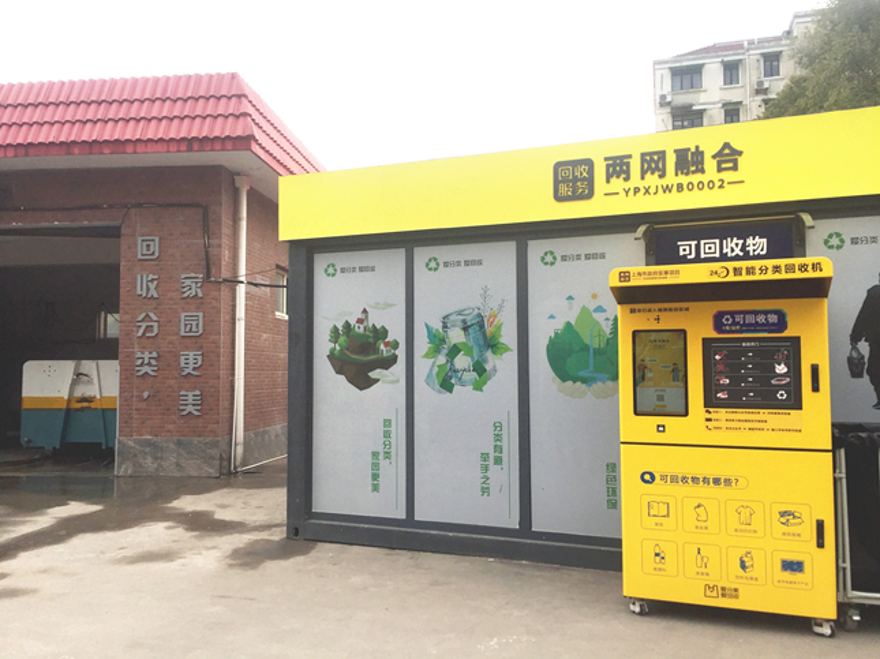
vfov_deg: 48.2
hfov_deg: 61.7
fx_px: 737
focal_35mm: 29
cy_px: 330
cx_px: 440
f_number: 2.2
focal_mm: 4.15
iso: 32
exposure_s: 1/1883
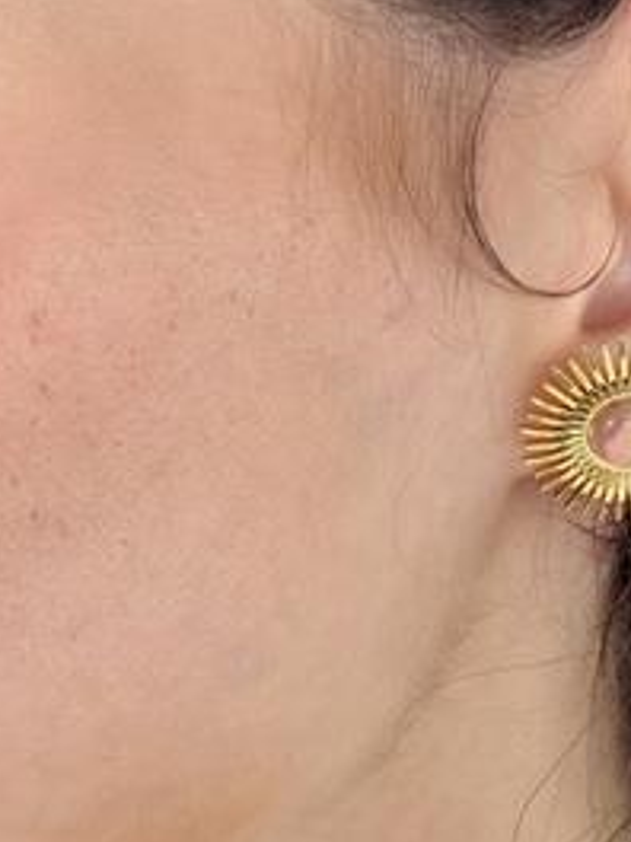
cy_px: 531
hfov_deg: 15.1
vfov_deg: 20.2
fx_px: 2358
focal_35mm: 97
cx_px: 561
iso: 64
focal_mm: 6.76
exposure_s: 1/157
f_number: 1.78
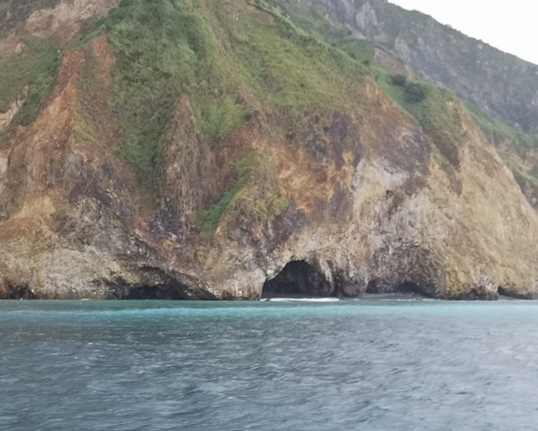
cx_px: 195
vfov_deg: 23.8
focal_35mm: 64
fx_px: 1019
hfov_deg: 29.4
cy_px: 251
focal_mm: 3.95
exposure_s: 1/90
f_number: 1.8
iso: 80
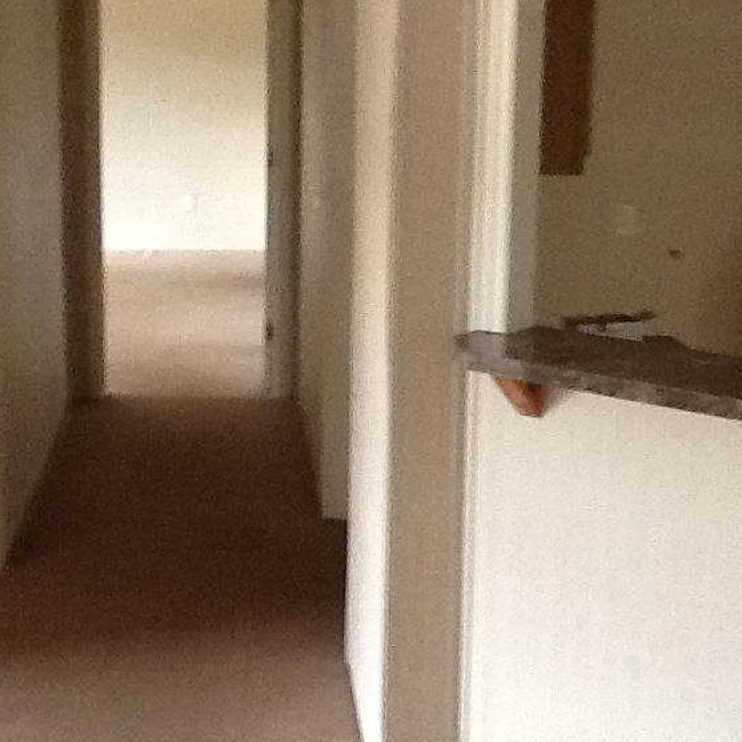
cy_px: 312
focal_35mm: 67
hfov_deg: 25.7
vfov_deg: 25.7
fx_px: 1625
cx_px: 377
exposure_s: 1/33
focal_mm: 2.03
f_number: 2.4
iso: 250
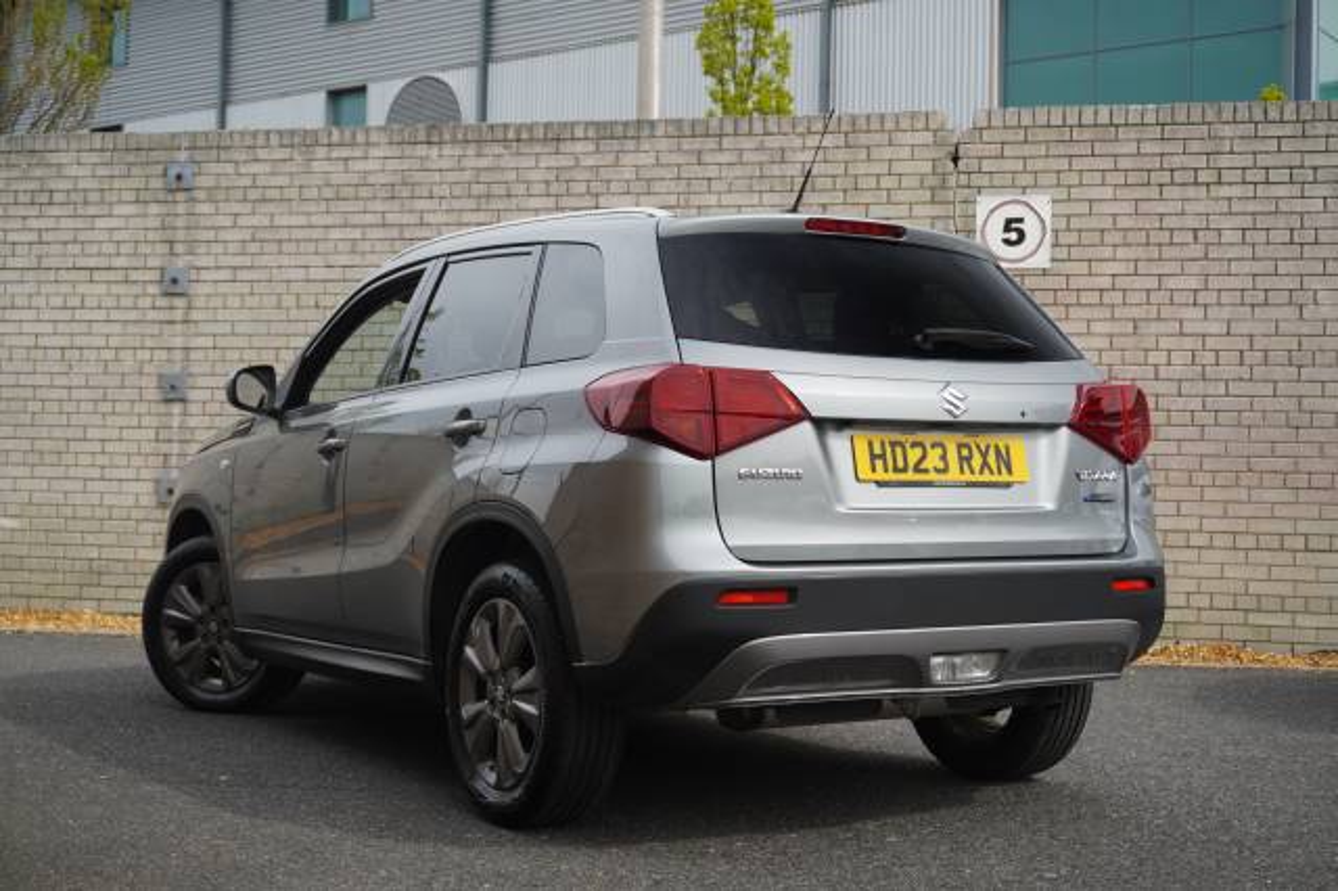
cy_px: 446
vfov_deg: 28.0
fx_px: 1783
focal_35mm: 48
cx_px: 669
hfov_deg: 41.1
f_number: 5.6
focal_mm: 32
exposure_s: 1/200
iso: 100
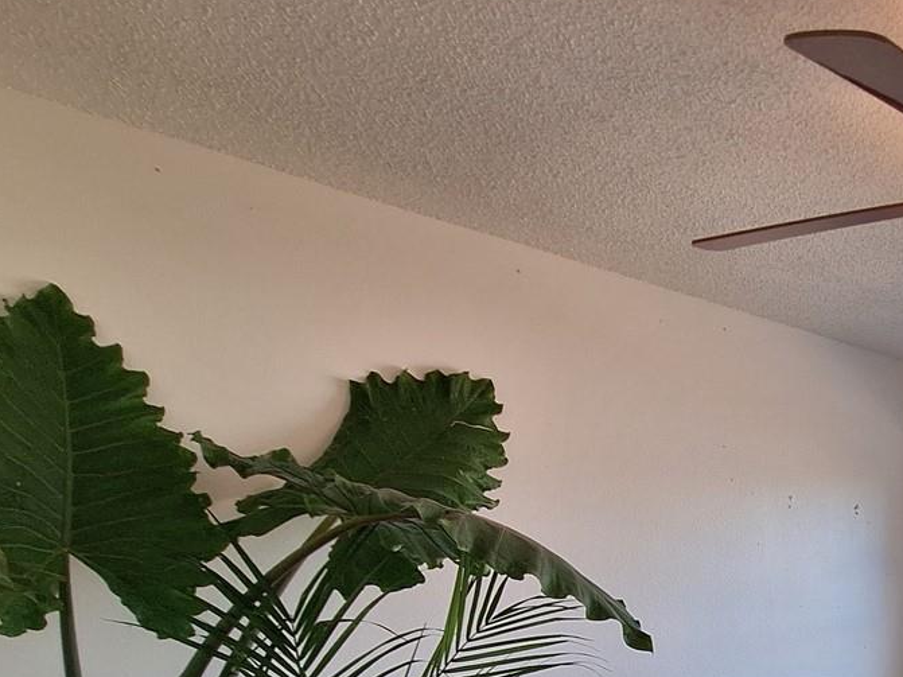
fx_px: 809
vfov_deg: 37.8
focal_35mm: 31
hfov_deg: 49.3
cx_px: 875
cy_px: 746
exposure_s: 1/149
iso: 40
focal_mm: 1.74
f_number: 2.2
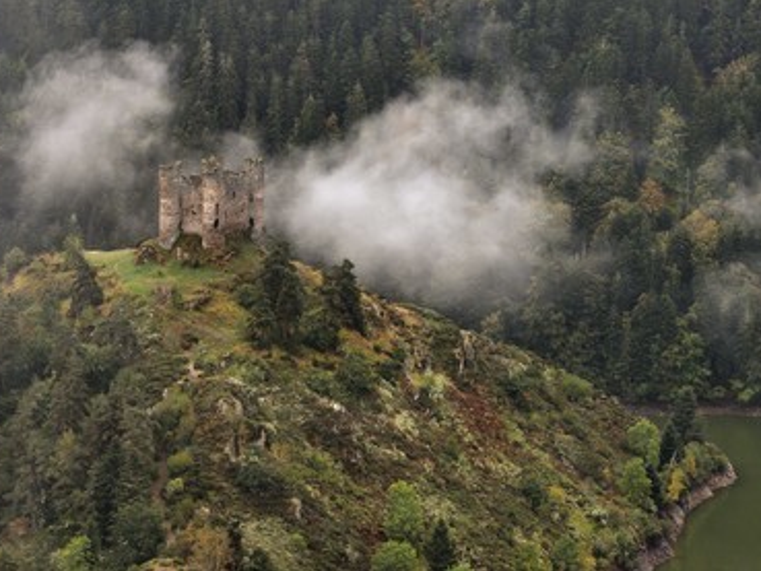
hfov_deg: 15.5
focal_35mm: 127
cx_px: 403
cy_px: 284
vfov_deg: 11.7
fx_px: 2793
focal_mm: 116
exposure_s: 1/200
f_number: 7.1
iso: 800
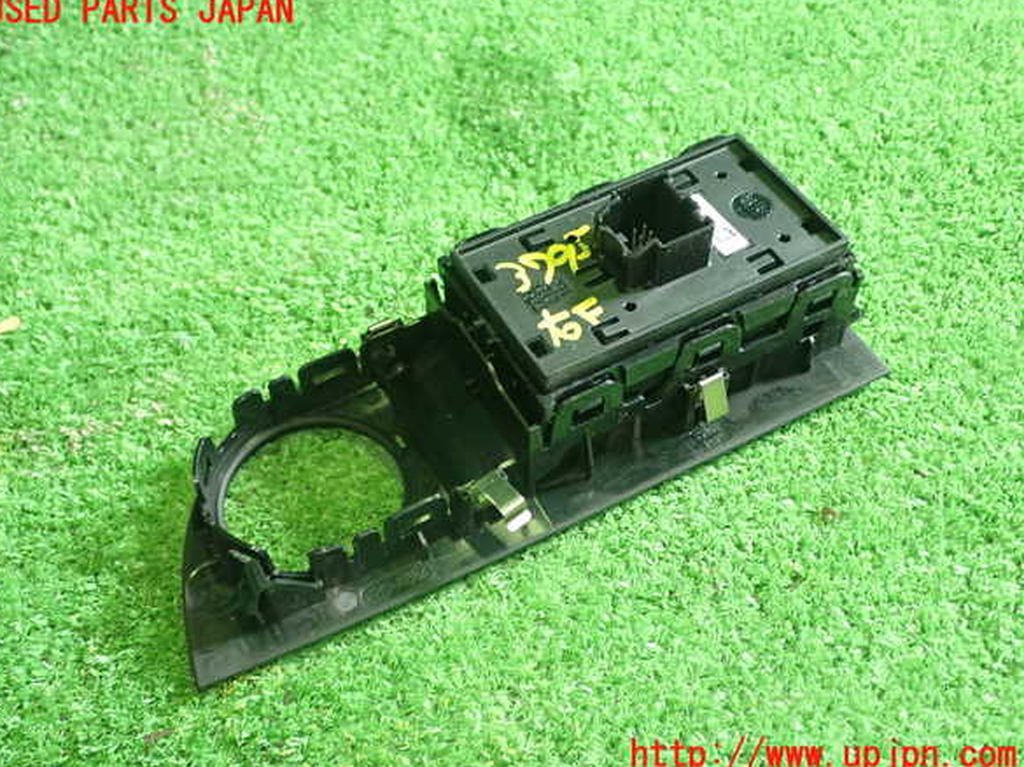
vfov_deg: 36.8
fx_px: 1153
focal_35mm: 39
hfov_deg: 47.9
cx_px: 501
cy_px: 384
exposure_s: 1/40
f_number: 2.7
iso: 500
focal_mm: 6.83
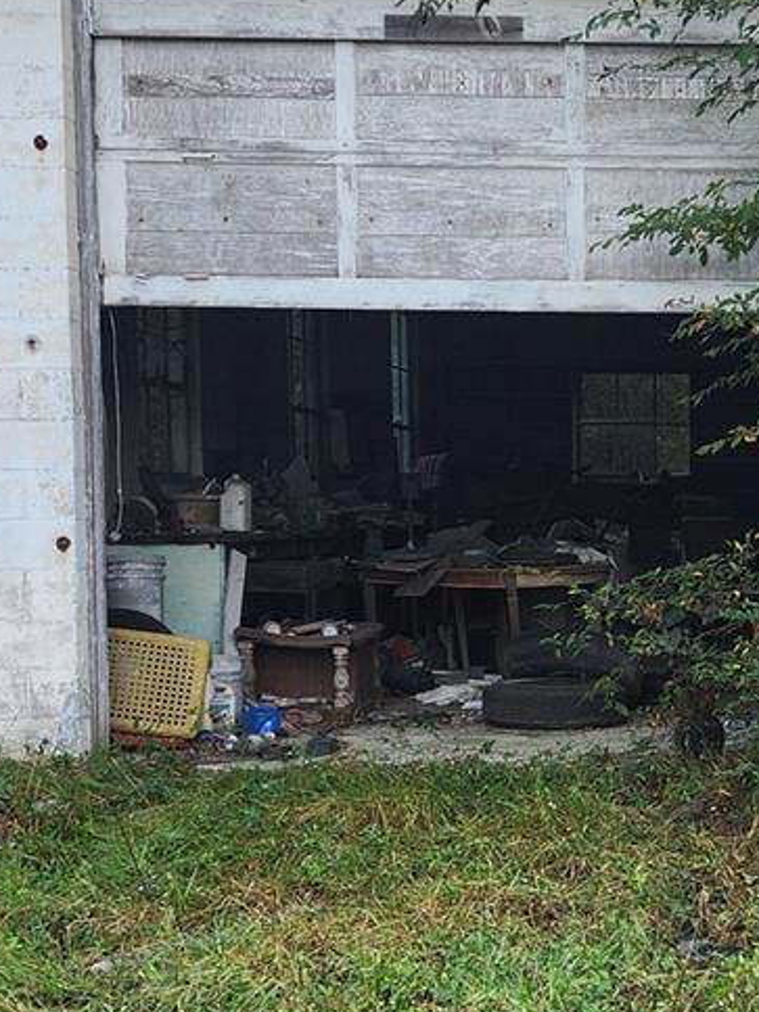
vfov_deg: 26.6
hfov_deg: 19.1
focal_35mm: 73
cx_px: 905
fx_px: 2134
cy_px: 640
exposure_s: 1/399
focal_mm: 5.54
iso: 25
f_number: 1.8
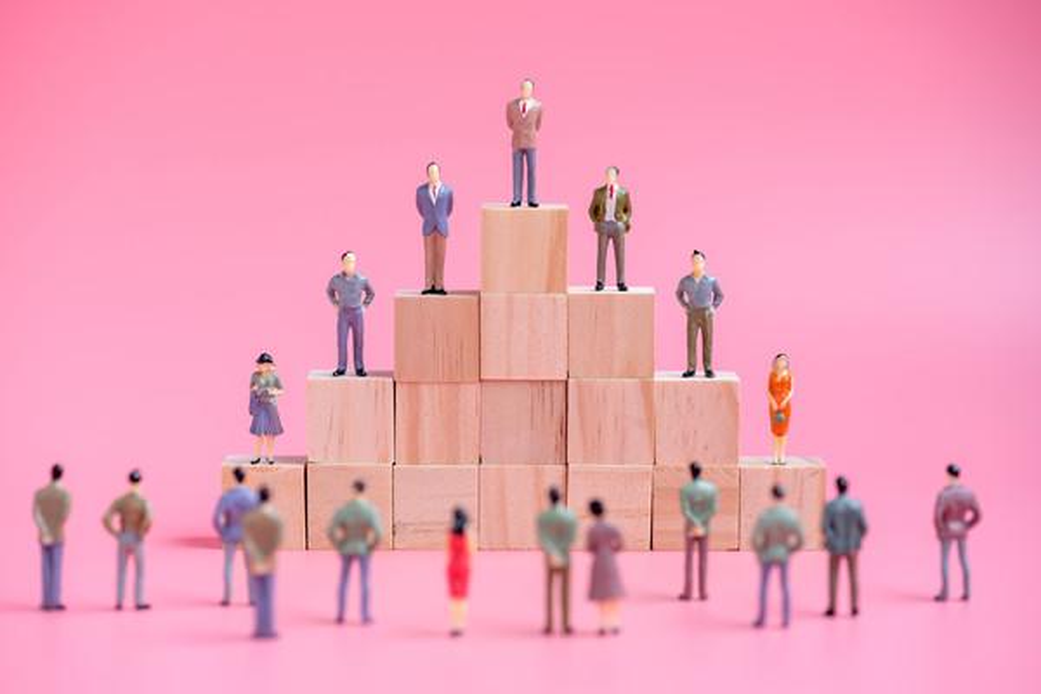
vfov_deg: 13.0
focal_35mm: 105
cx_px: 520
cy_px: 347
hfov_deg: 19.5
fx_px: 3036
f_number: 7.1
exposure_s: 1/40
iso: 100
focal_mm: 105
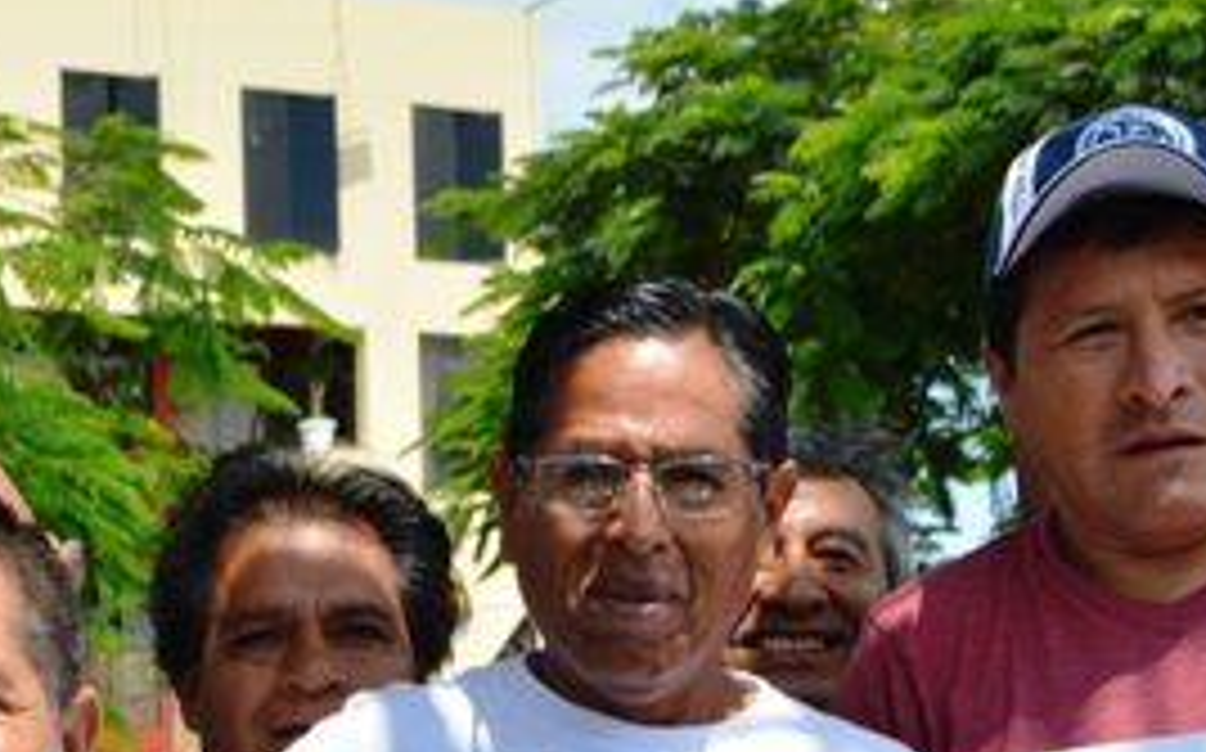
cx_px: -36
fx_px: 3120
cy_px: 874
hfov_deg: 21.0
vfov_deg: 13.4
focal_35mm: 95
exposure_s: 1/250
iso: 100
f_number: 8
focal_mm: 26
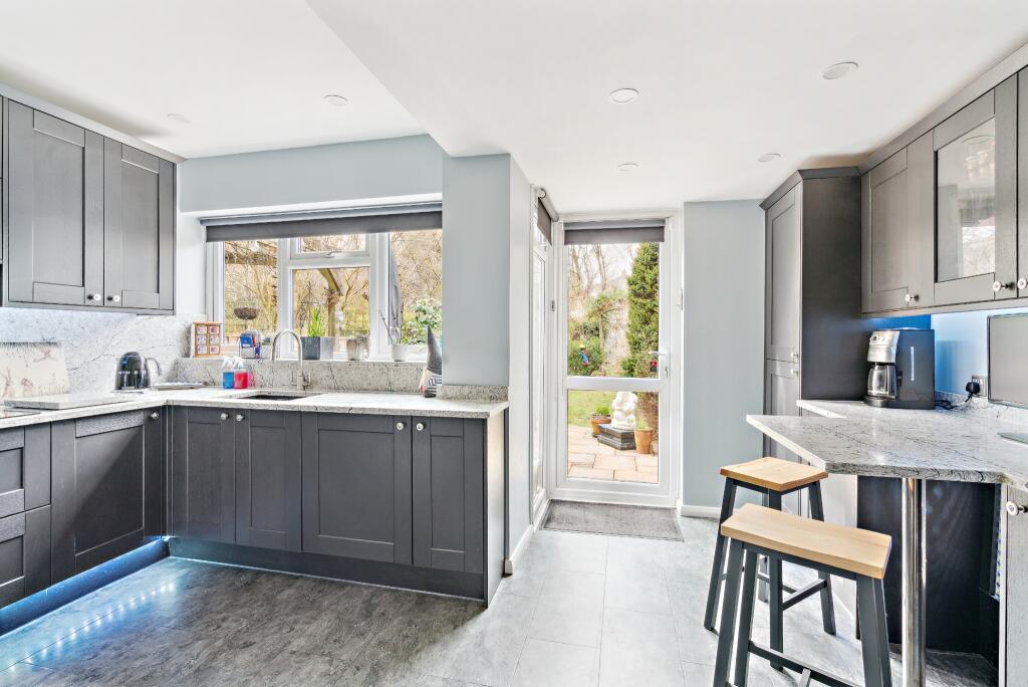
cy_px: 344
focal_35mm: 16
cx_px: 514
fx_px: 457
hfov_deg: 96.7
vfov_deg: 73.8
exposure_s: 1/10
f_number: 8
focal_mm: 16
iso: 640
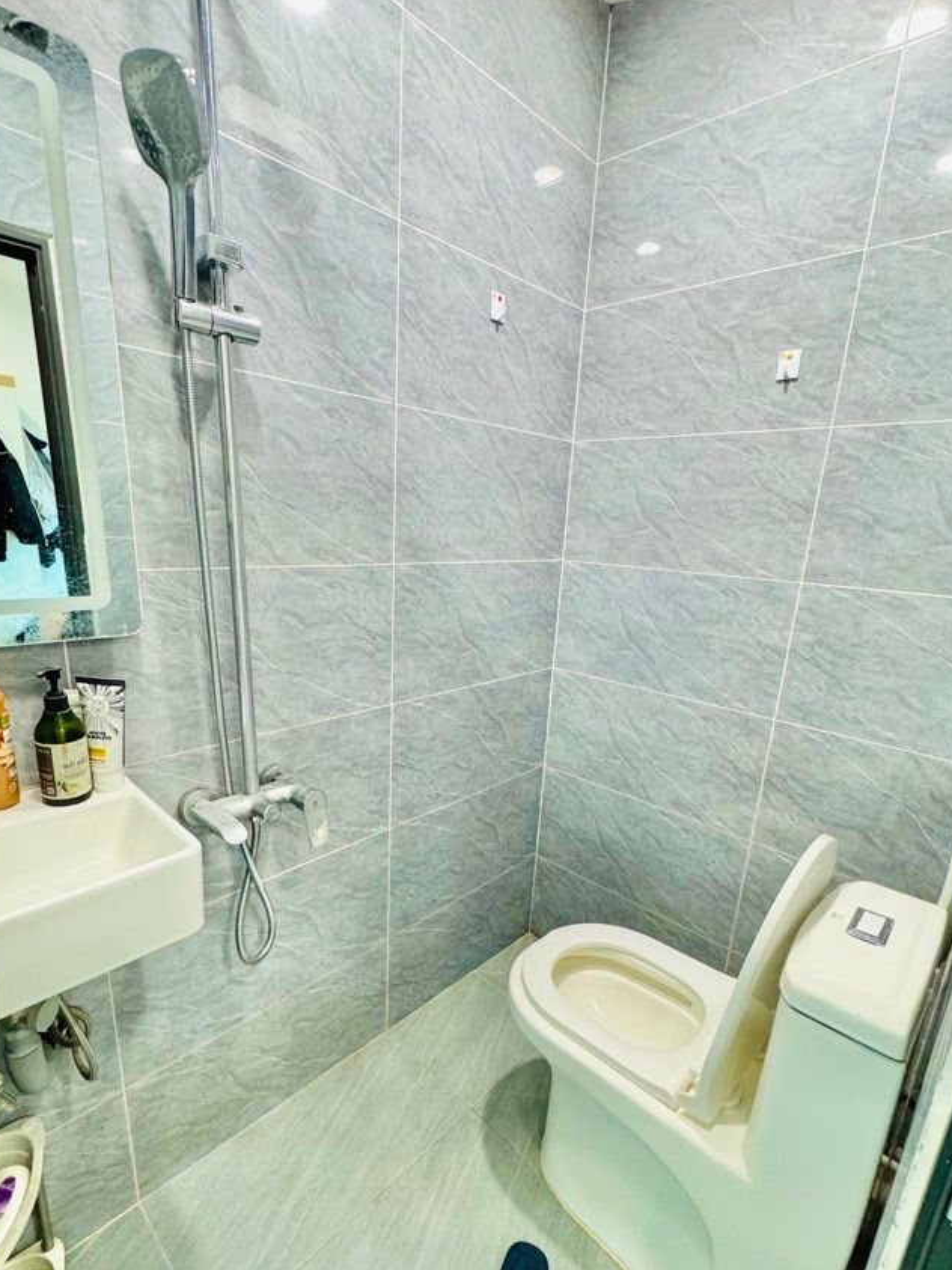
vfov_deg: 90.8
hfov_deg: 74.7
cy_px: 695
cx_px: 462
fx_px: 624
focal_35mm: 17
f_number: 2.2
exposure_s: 1/50
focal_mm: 2.22
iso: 400
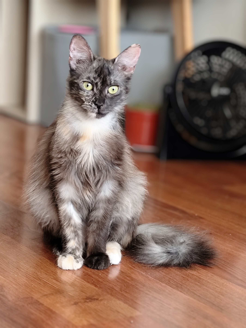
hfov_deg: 22.6
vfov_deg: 29.8
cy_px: 164
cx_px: 123
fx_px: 616
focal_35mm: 65
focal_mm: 6.14
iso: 200
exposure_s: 1/25
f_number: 1.65
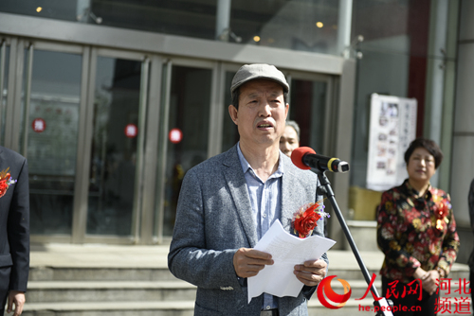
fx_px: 922
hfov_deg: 28.8
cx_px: 237
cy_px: 158
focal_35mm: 70
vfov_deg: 19.5
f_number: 2.8
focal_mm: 70
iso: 64
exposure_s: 1/500
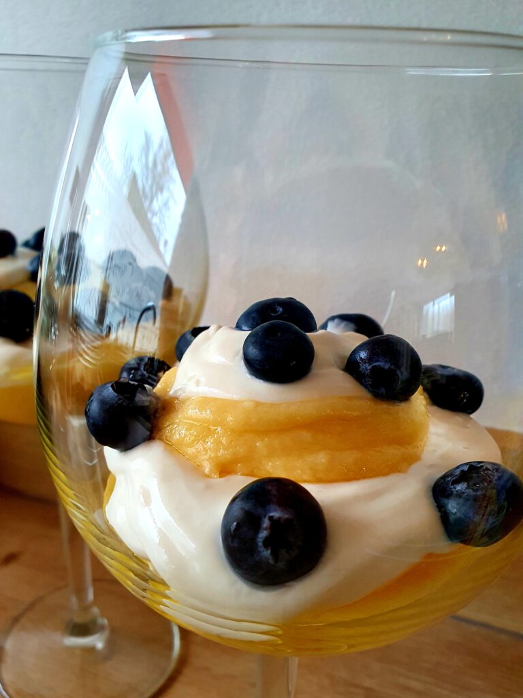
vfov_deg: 67.3
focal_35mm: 26
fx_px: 524
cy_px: 349
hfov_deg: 53.1
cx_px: 262
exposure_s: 1/50
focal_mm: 4.32
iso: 200
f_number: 2.4
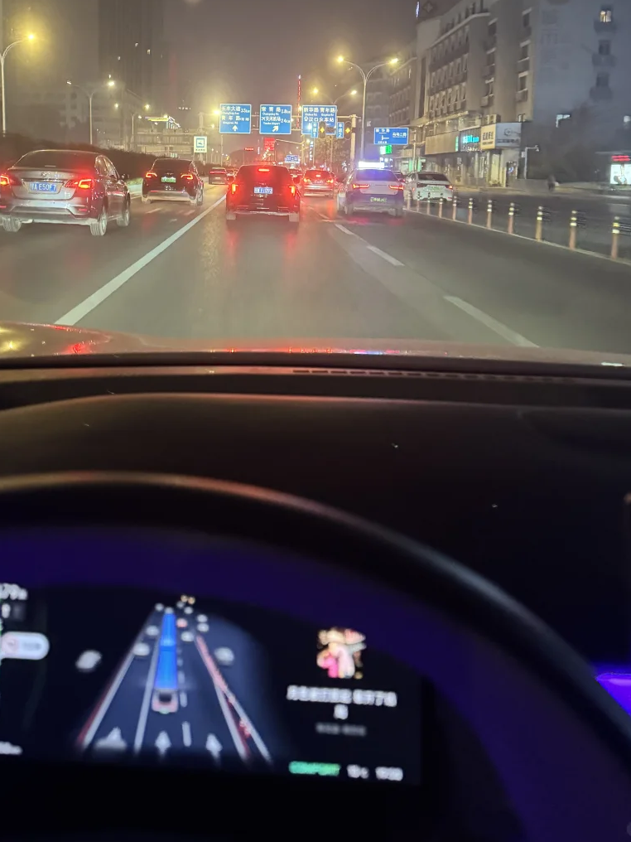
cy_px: 247
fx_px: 826
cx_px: 217
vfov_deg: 52.4
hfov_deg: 41.3
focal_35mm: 34
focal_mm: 6.76
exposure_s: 1/30
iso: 800
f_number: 1.78
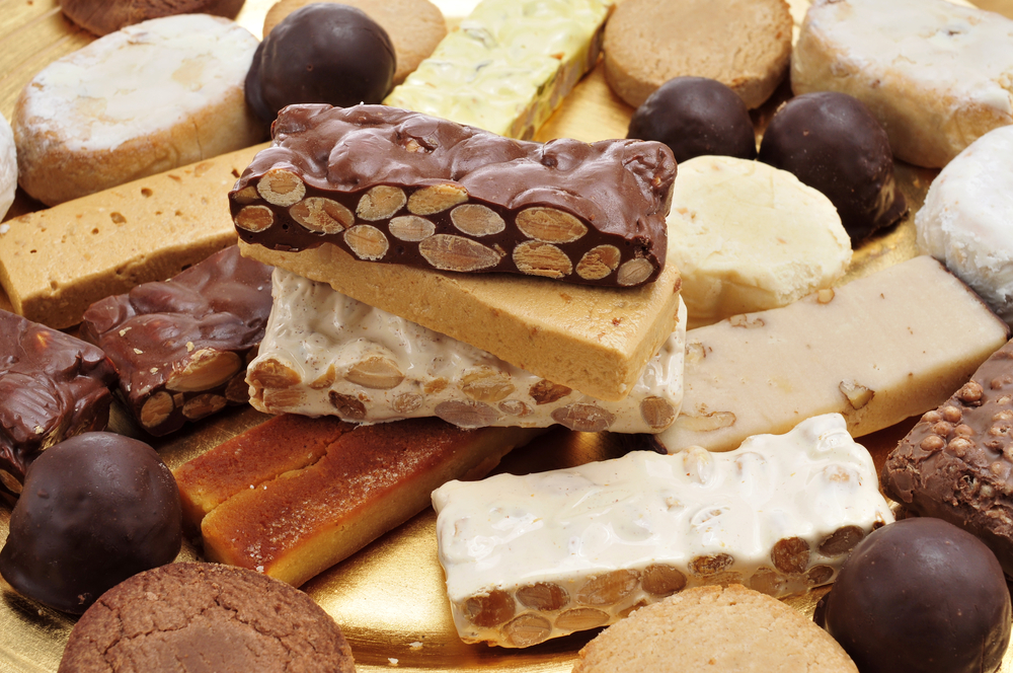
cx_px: 506
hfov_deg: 37.9
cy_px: 336
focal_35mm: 52
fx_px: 1475
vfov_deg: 25.7
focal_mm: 35
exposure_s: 1/60
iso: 200
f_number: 11
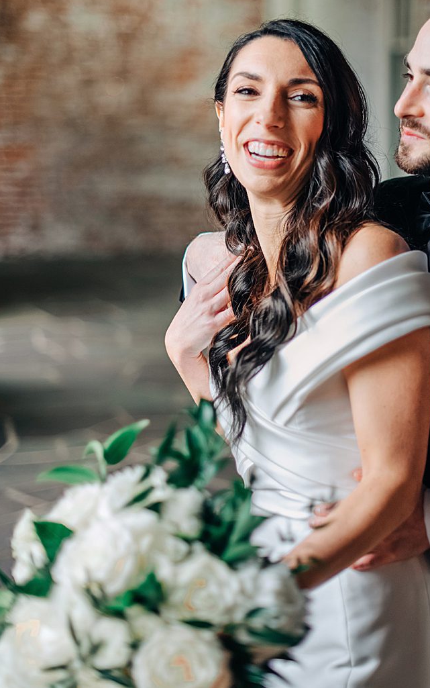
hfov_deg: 18.5
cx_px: 313
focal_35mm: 70
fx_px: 1312
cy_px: 256
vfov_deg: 29.2
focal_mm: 50
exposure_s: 1/250
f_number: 1.4
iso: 400
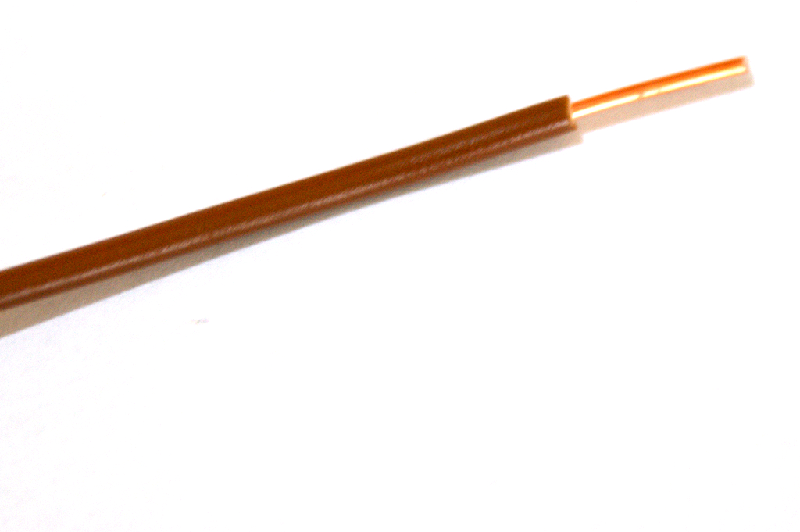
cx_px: 400
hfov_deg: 19.5
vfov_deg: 13.0
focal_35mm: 105
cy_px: 266
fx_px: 2331
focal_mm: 70
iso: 400
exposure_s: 1/30
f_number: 5.6
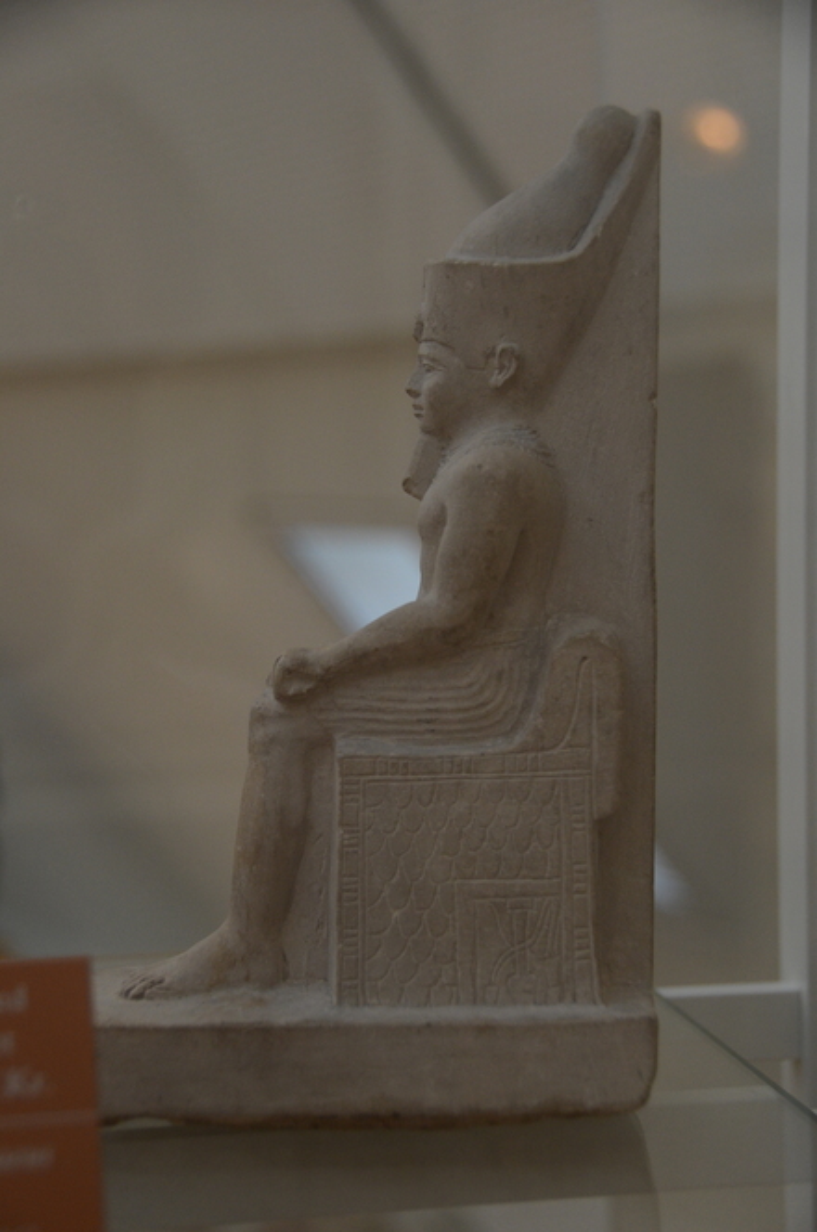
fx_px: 2564
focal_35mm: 75
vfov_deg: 27.0
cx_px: 408
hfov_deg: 18.1
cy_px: 616
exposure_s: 1/80
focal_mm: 50
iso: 1000
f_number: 4.8
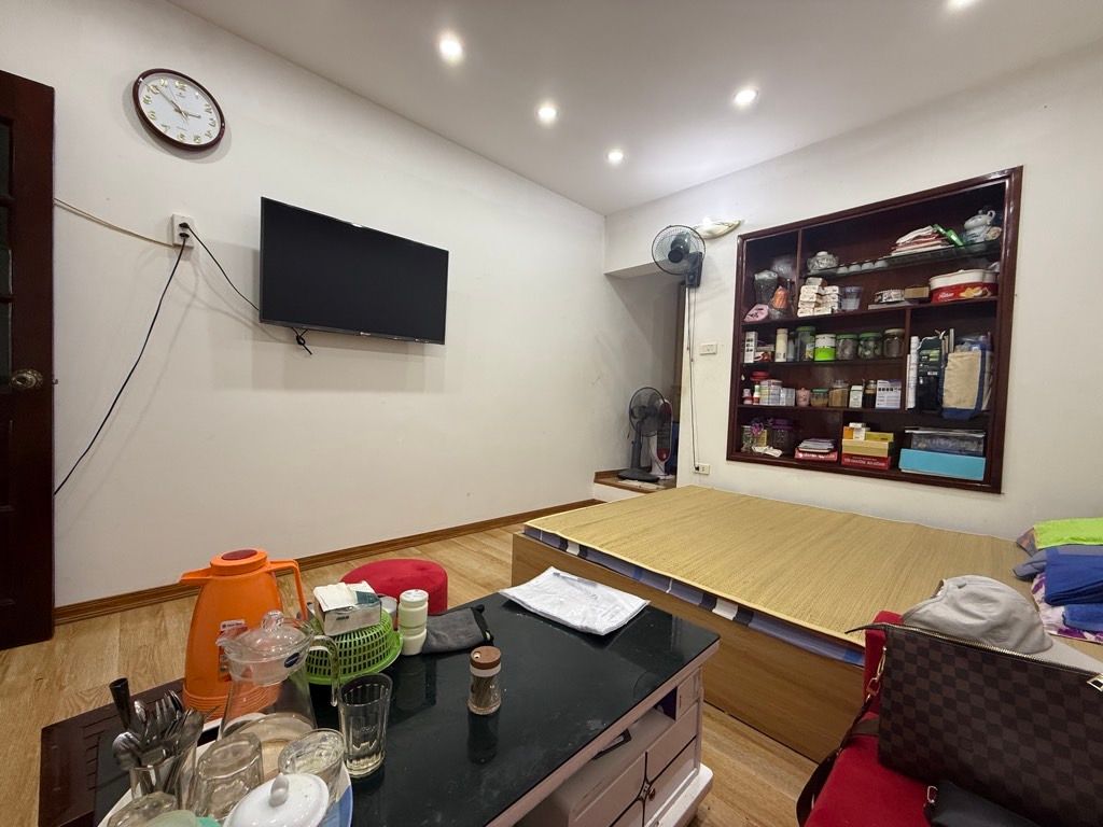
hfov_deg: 102.1
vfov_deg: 85.7
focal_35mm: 14
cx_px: 552
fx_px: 446
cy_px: 414
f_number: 2.2
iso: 200
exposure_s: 1/100
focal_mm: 2.22
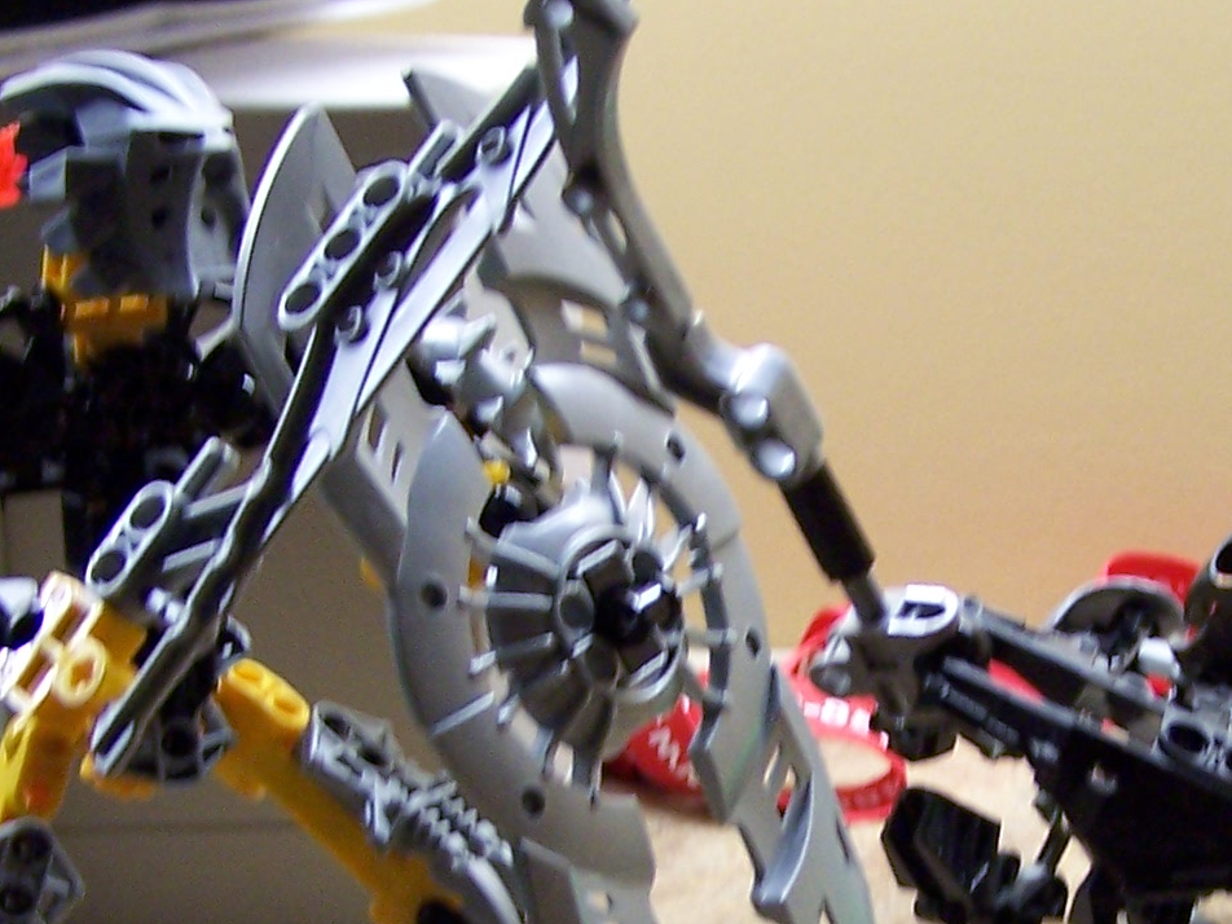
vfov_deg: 15.9
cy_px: 774
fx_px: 3274
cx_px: 940
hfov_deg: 21.1
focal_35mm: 92
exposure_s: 1/15
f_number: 2.8
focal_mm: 6.3
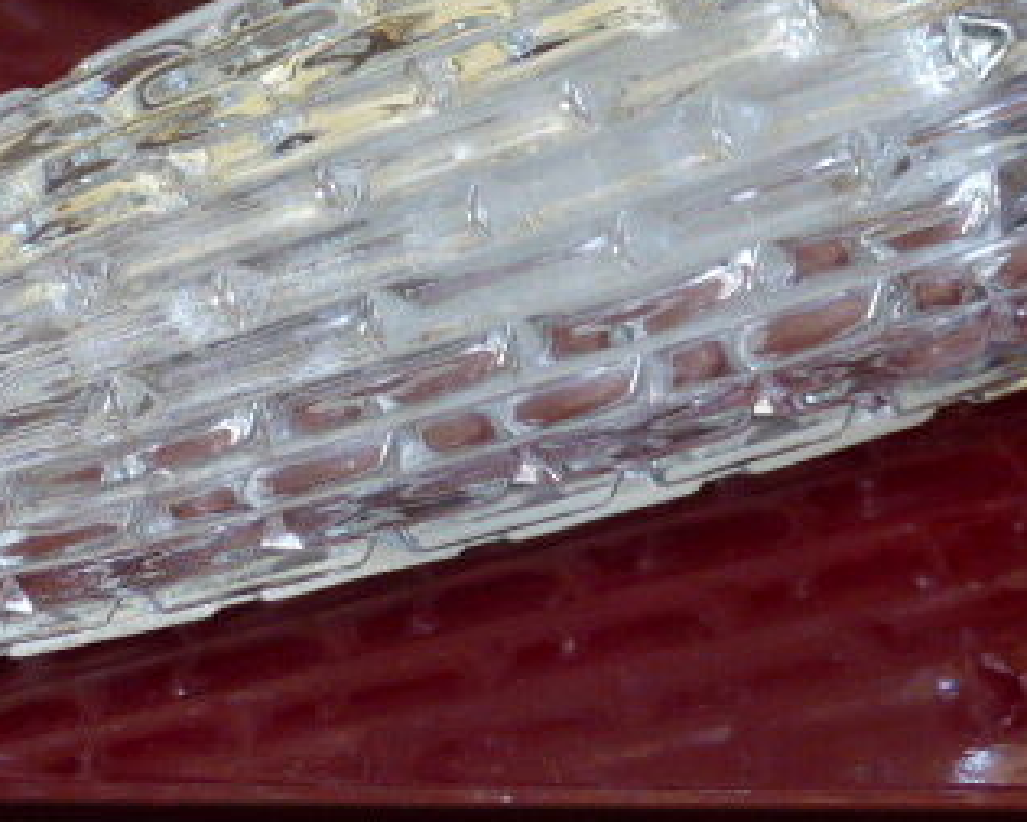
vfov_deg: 5.9
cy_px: 81
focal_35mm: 263
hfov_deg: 7.3
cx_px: 439
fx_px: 7996
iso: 400
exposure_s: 1/25
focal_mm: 23.9
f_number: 2.8
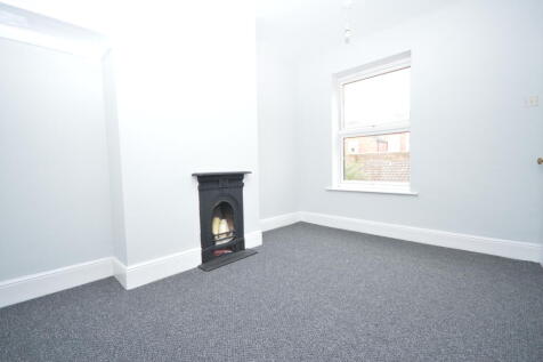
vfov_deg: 77.3
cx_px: 272
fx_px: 226
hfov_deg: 100.4
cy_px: 181
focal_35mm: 15
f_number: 4
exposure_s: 1/60
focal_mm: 10
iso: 560
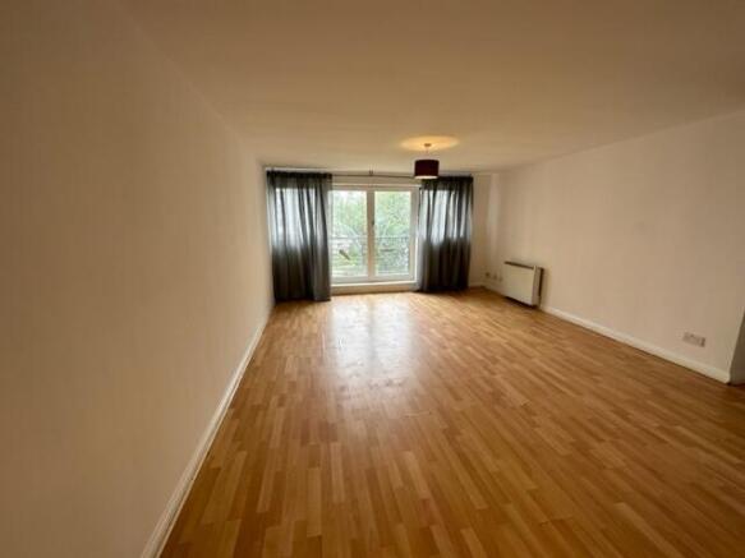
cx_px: 372
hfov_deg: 102.1
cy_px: 279
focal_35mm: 14
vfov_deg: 85.7
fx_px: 301
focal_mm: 2.22
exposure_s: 1/99
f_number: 2.2
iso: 50
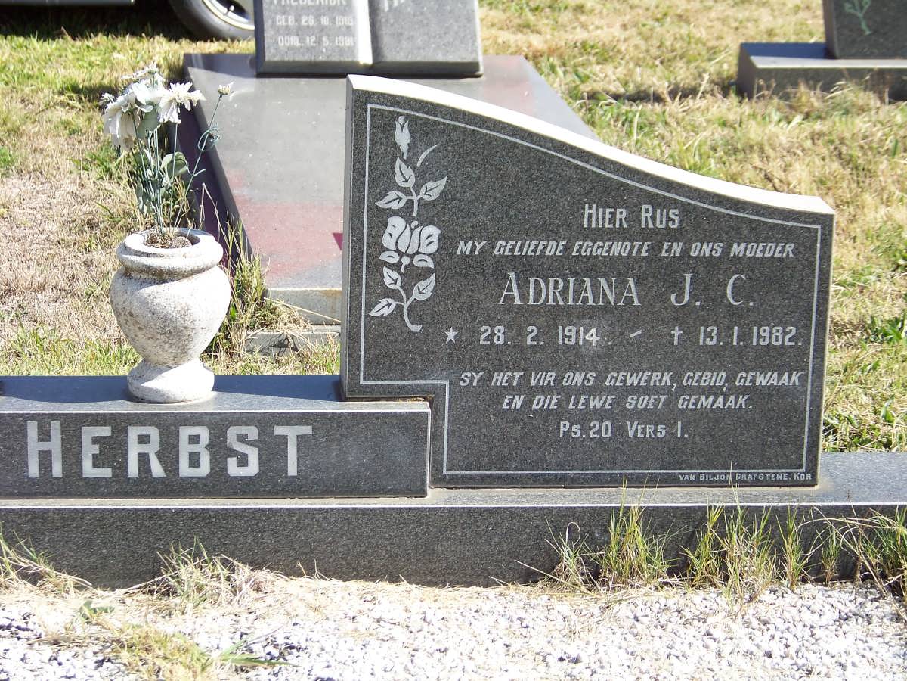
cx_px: 454
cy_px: 340
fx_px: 3039
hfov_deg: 17.0
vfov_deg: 12.8
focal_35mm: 116
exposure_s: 1/400
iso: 64
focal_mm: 19.3
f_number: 3.2
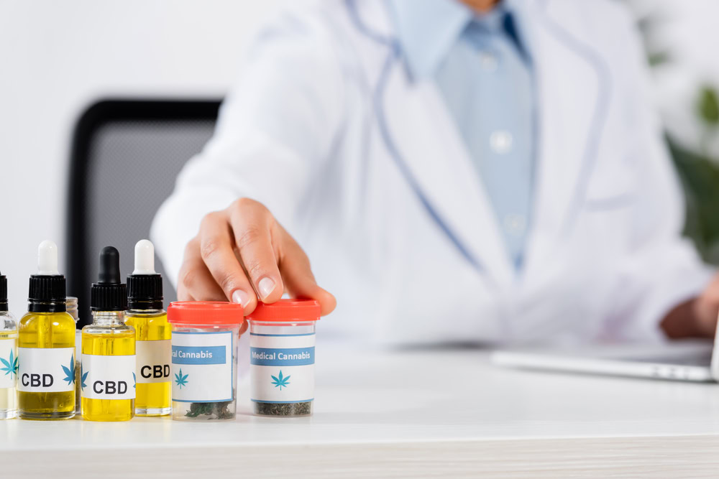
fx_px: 2696
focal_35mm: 135
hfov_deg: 15.2
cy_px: 240
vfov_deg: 10.2
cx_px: 360
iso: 125
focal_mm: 135
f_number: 5
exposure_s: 1/160
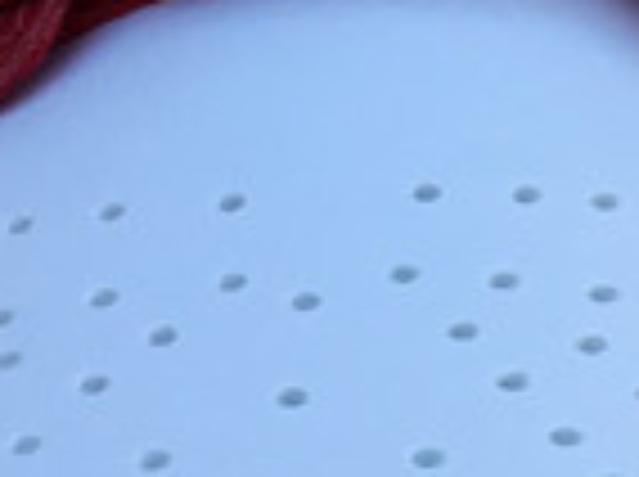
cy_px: 101
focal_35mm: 197
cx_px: 986
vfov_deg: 7.5
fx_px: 3630
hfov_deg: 9.7
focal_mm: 3.3
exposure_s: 1/114
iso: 25
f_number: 2.4
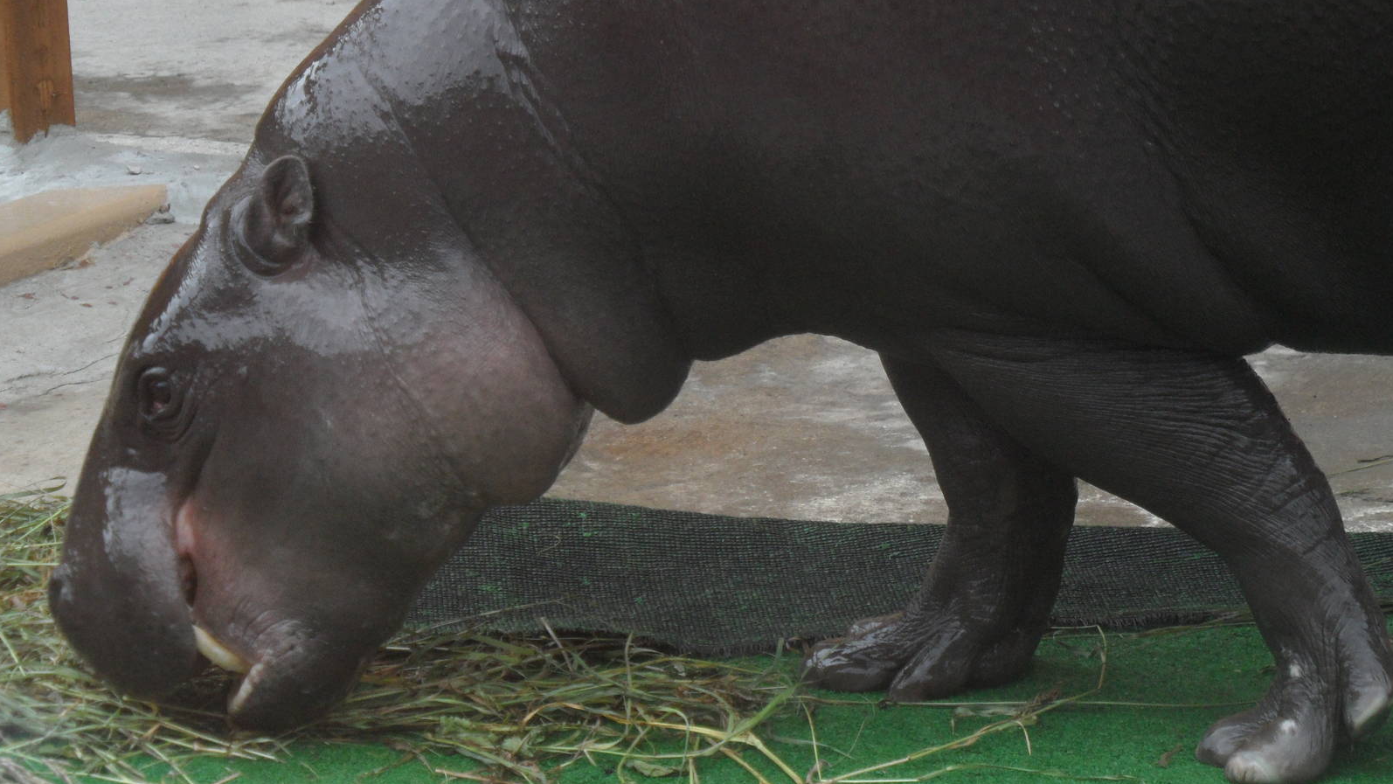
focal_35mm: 164
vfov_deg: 7.4
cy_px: 353
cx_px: 696
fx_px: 6058
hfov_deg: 13.1
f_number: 4.4
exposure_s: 1/250
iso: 200
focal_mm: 24.6
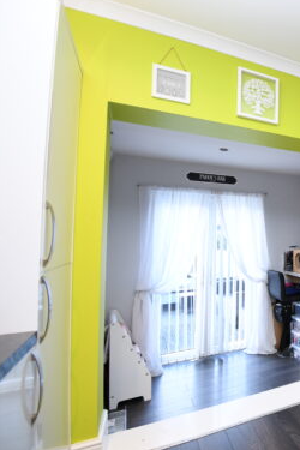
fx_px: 287
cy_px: 223
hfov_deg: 41.5
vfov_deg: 76.1
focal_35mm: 23
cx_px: 343
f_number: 4.5
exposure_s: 1/20
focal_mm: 10
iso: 560
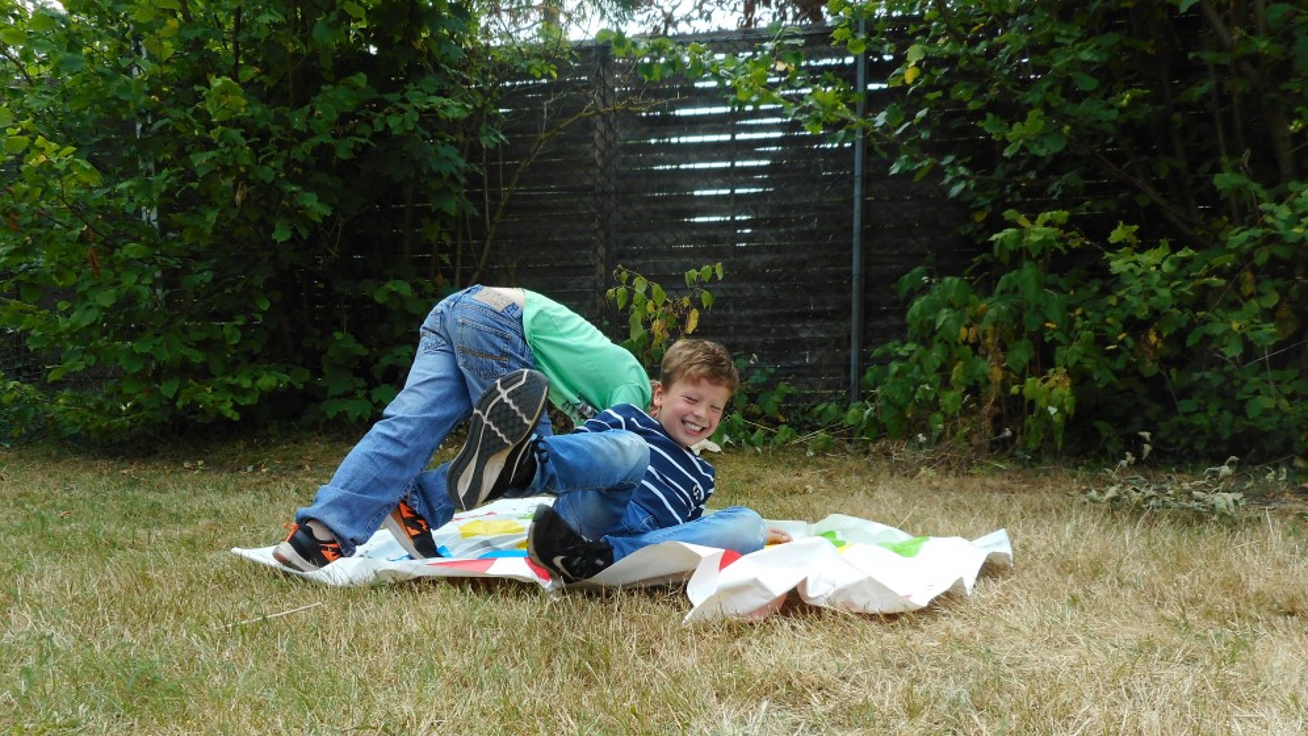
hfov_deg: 67.9
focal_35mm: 28
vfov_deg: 41.2
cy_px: 463
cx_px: 638
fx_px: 971
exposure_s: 1/250
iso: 80
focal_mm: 4.5
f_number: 3.7
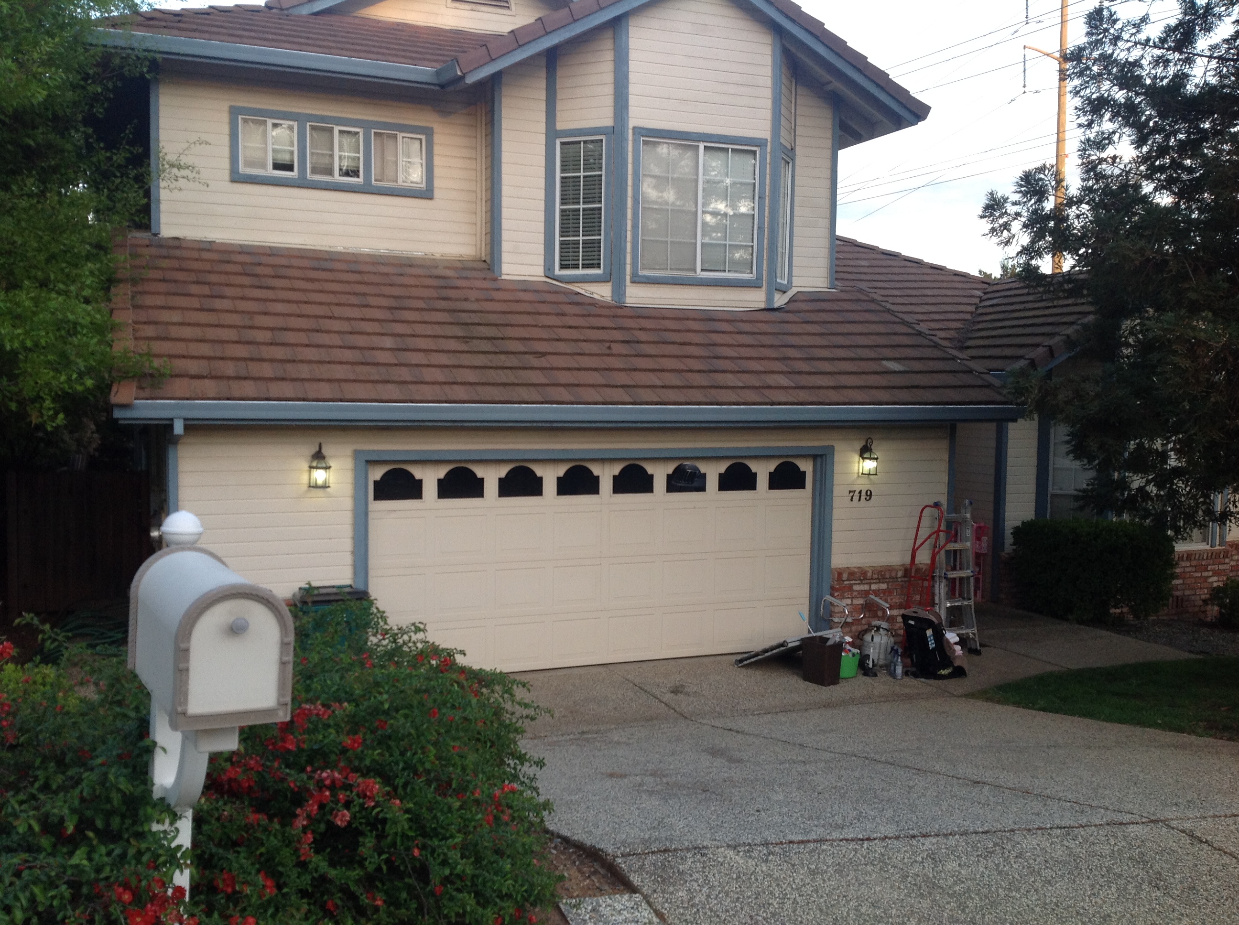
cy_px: 462
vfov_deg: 40.6
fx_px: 1251
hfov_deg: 52.7
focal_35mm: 35
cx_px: 620
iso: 64
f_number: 2.4
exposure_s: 1/120
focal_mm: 4.28
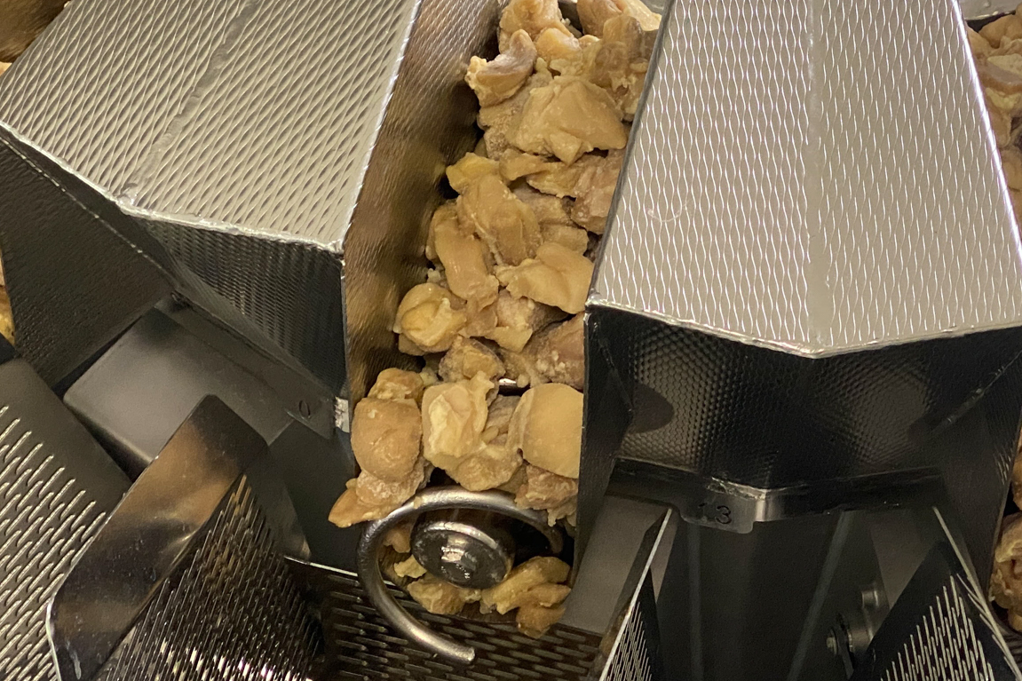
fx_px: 2668
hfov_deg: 21.7
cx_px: 592
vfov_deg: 14.5
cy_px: 231
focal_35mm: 94
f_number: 2
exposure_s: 1/50
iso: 320
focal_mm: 6
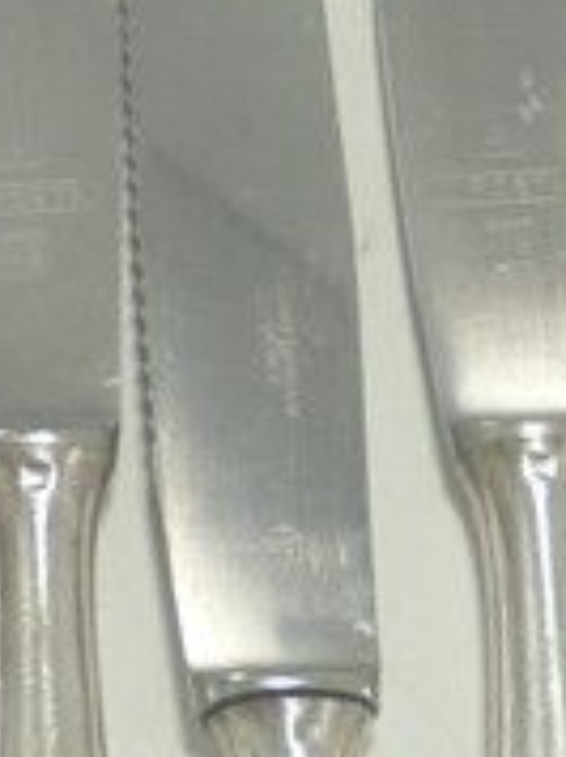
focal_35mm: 172
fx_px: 3759
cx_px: 423
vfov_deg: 11.5
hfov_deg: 8.6
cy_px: 293
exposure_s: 1/160
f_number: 4
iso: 100
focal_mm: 6.1
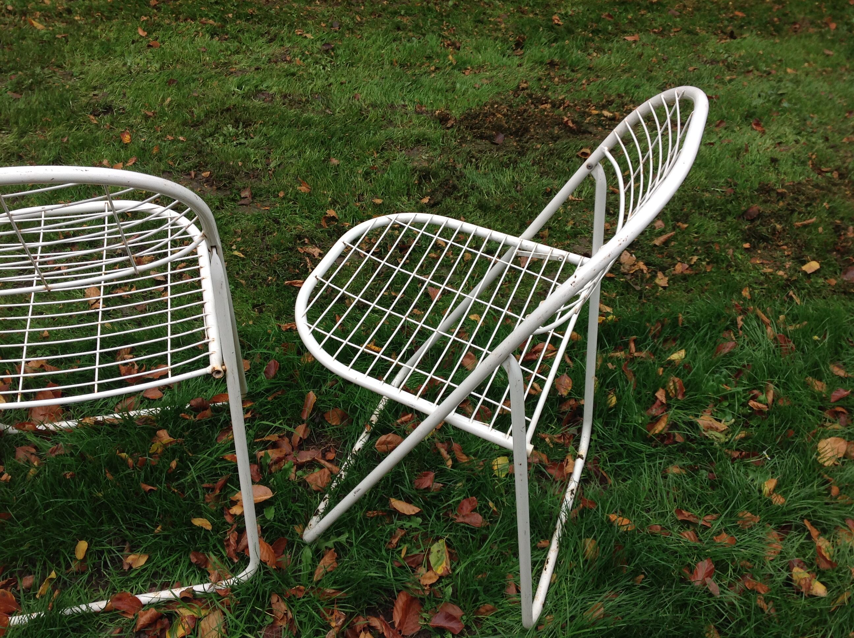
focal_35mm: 35
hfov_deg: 52.7
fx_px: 862
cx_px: 427
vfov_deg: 40.6
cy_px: 319
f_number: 2.4
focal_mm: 4.28
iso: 50
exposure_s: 1/161
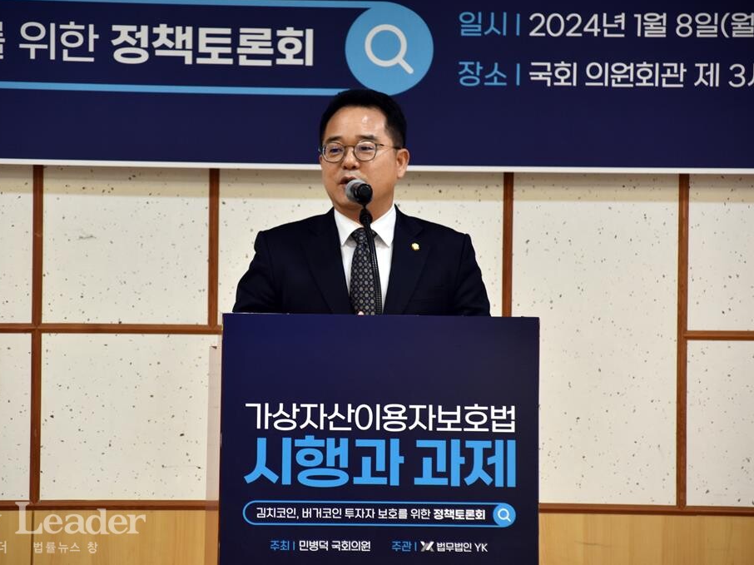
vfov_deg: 7.5
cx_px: 335
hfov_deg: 9.9
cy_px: 282
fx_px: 4333
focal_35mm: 199
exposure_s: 1/100
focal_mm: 122
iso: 400
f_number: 5.6
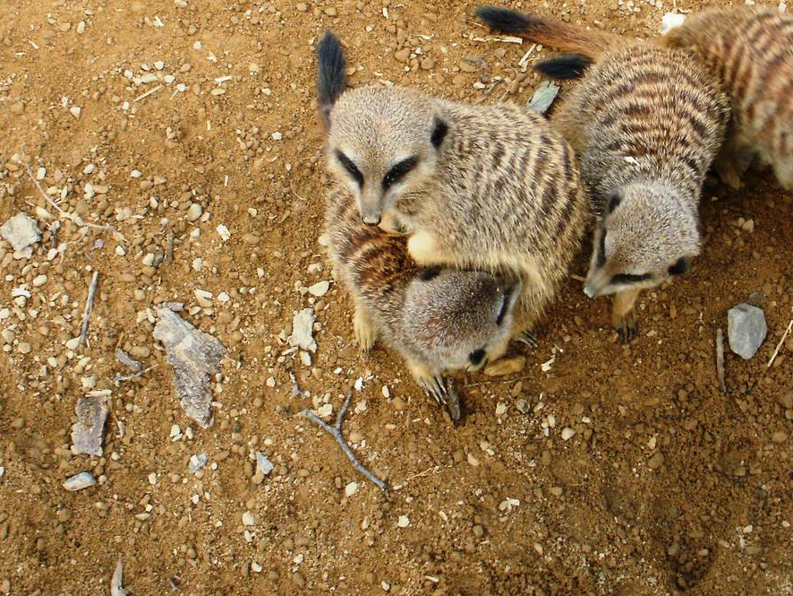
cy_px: 165
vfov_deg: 22.4
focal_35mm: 65
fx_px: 1489
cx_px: 498
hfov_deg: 29.7
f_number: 5.6
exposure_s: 1/80
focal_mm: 6.3
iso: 100
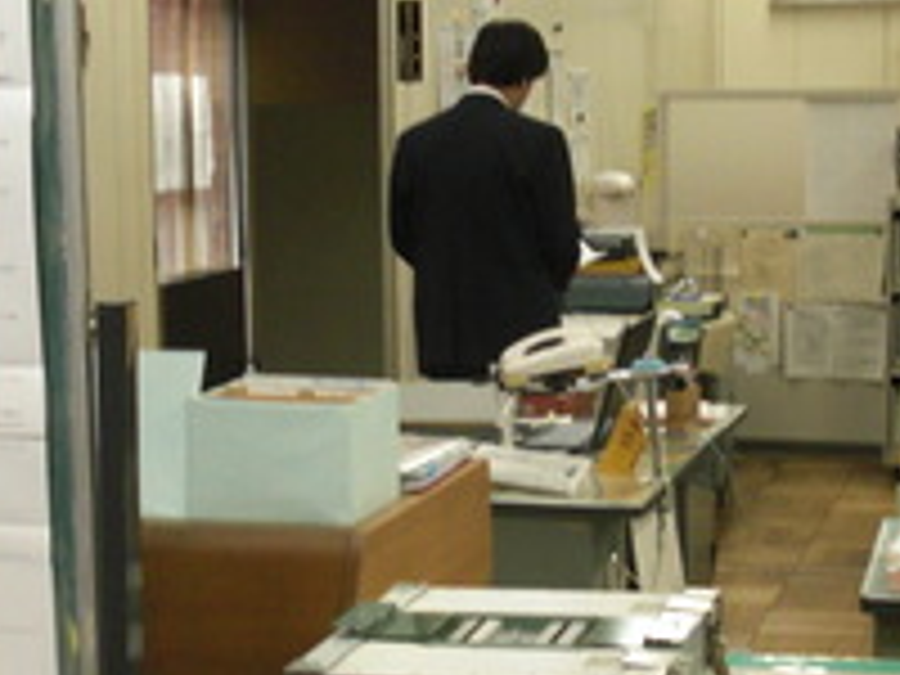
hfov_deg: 21.8
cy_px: 443
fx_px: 2340
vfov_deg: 16.4
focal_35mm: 90
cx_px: 472
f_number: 2.8
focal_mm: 6.3
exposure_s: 1/80
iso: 200
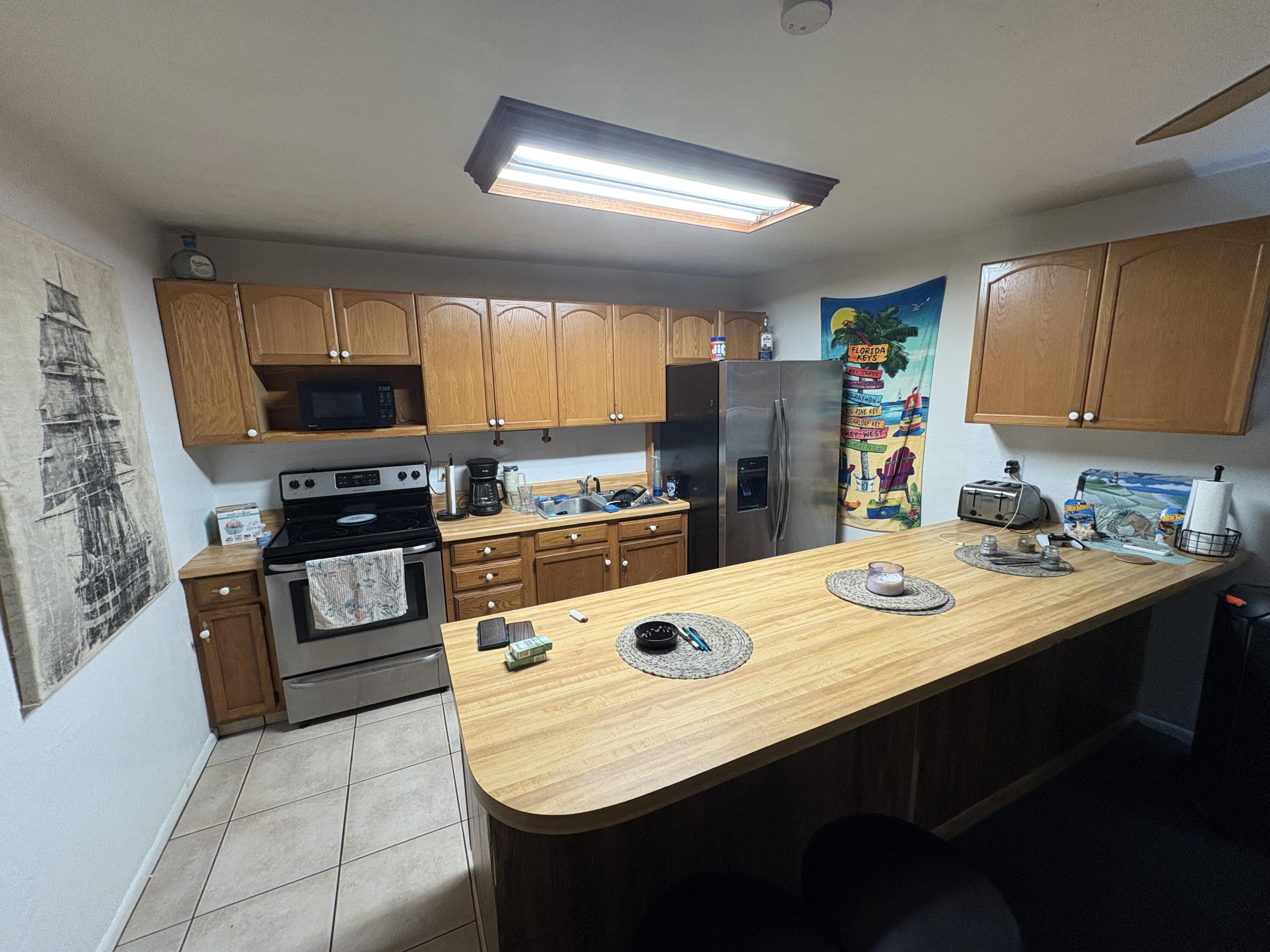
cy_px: 476
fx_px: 514
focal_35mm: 14
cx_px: 635
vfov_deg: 85.7
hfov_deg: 102.1
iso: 250
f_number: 2.2
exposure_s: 1/60
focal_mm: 2.22
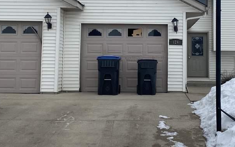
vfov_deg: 22.2
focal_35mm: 58
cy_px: 38
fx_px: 371
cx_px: 155
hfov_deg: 34.8
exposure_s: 1/4274
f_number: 1.8
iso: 32
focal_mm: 4.25
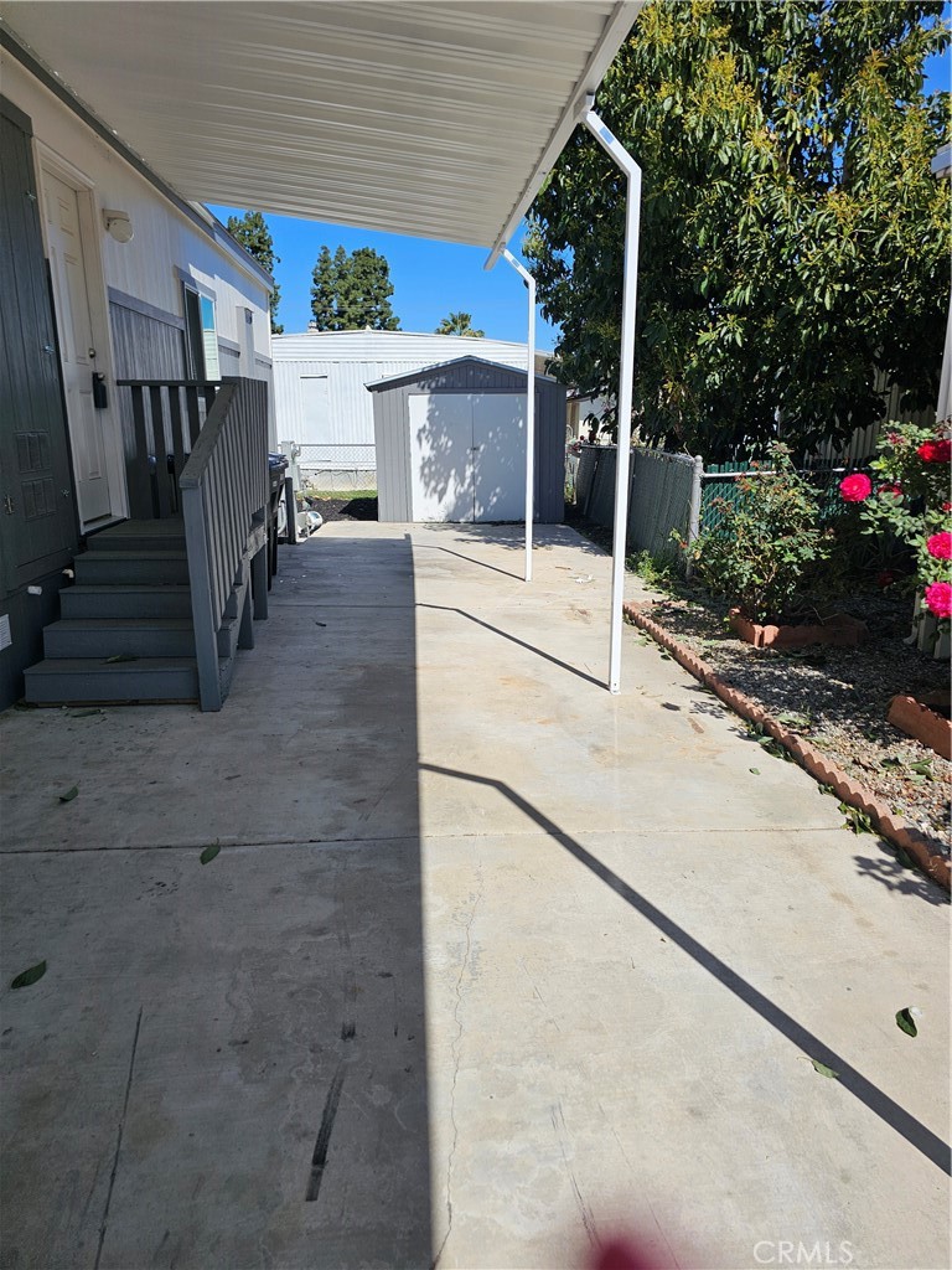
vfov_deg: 73.9
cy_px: 635
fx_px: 843
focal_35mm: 23
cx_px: 476
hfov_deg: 58.9
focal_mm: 6.3
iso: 10
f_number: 1.7
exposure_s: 1/1041
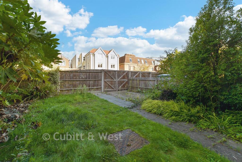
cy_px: 81
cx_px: 121
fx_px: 101
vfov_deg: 77.3
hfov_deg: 100.4
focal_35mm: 15
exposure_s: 1/60
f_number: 8
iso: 80
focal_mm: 10
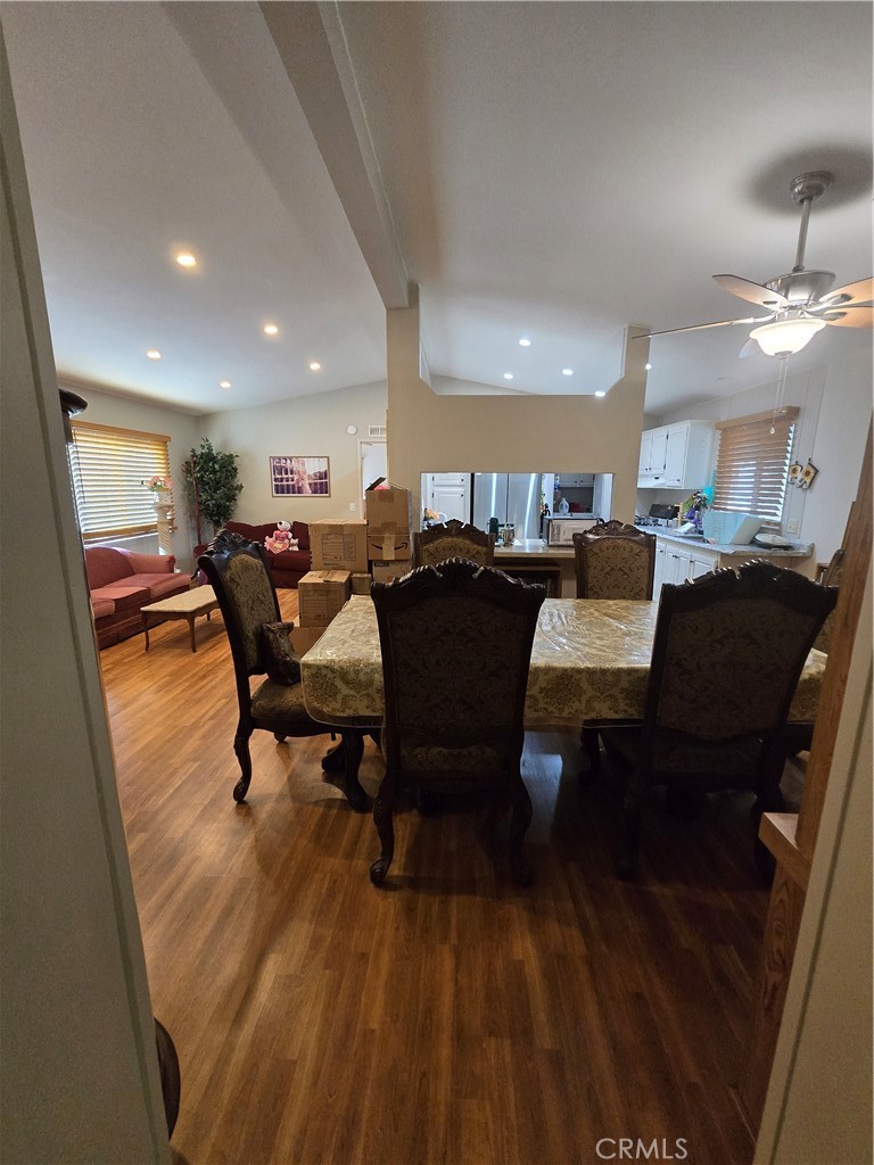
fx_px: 438
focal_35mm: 13
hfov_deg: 89.9
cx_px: 437
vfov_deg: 106.2
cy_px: 582
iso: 800
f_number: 2.2
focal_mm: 2.2
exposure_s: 1/60
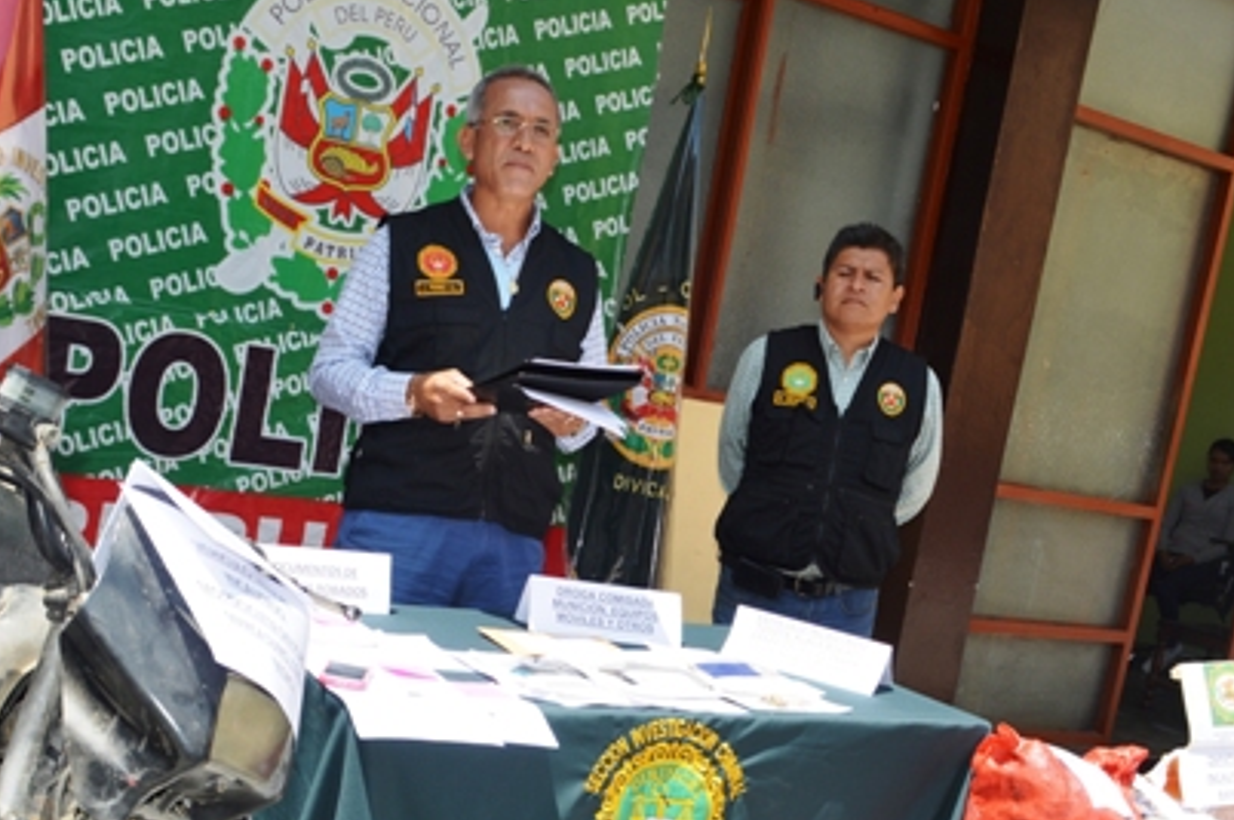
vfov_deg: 31.0
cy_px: 501
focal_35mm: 43
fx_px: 1472
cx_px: 559
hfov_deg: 45.4
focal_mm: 18
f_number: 9
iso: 100
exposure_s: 1/200
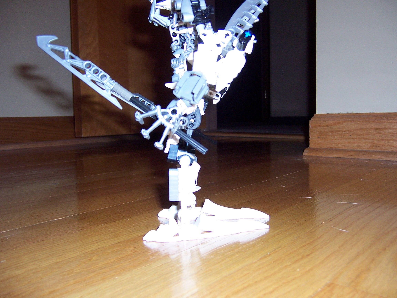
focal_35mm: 33
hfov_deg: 55.4
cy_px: 149
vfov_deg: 42.9
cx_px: 198
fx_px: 378
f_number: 2.8
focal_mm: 5.5
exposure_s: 1/60
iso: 140
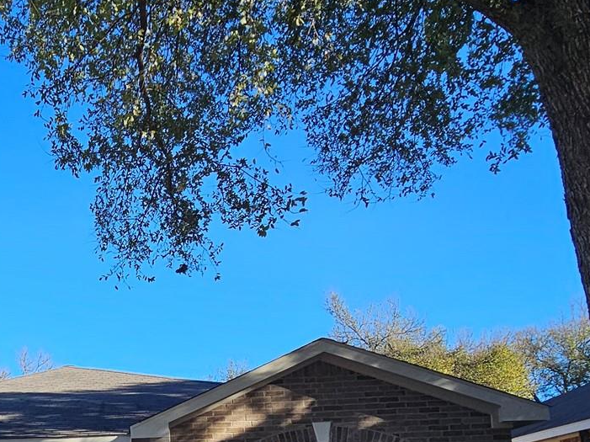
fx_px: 647
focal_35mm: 38
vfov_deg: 33.6
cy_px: 466
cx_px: 2
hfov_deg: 42.4
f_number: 2.2
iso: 50
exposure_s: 1/1151
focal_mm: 2.2
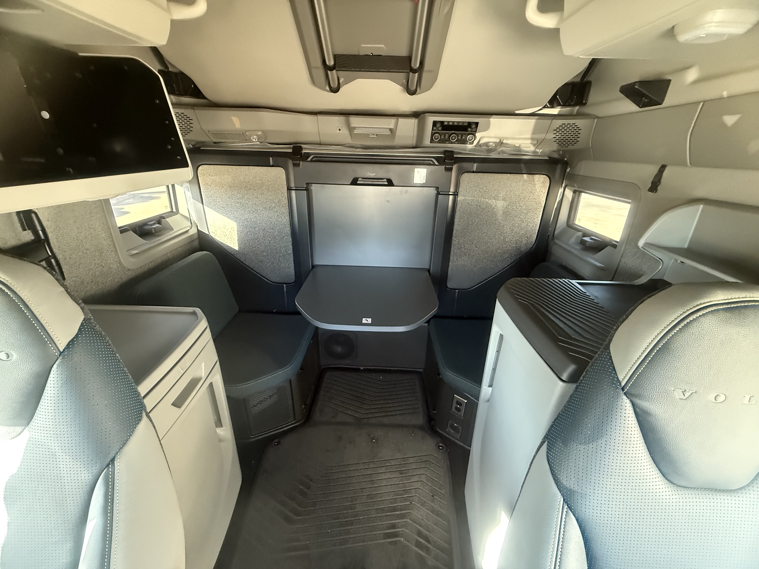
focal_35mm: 14
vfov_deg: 85.7
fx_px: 307
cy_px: 284
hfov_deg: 102.1
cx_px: 380
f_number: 2.2
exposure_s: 1/60
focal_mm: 2.22
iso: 1000
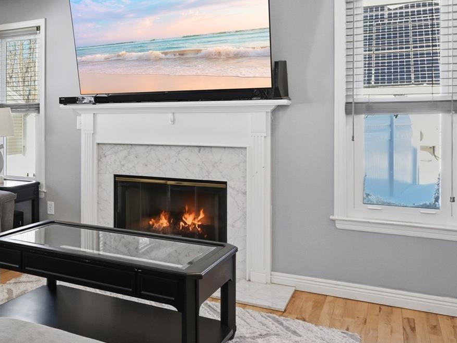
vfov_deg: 38.3
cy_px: 126
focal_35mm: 37
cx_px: 20
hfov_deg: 44.1
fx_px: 490
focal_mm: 16.5
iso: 640
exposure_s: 1/160
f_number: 16
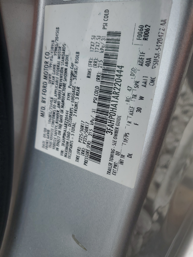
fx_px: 193
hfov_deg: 53.1
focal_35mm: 26
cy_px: 128
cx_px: 96
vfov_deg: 67.3
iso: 50
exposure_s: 1/909
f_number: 1.5
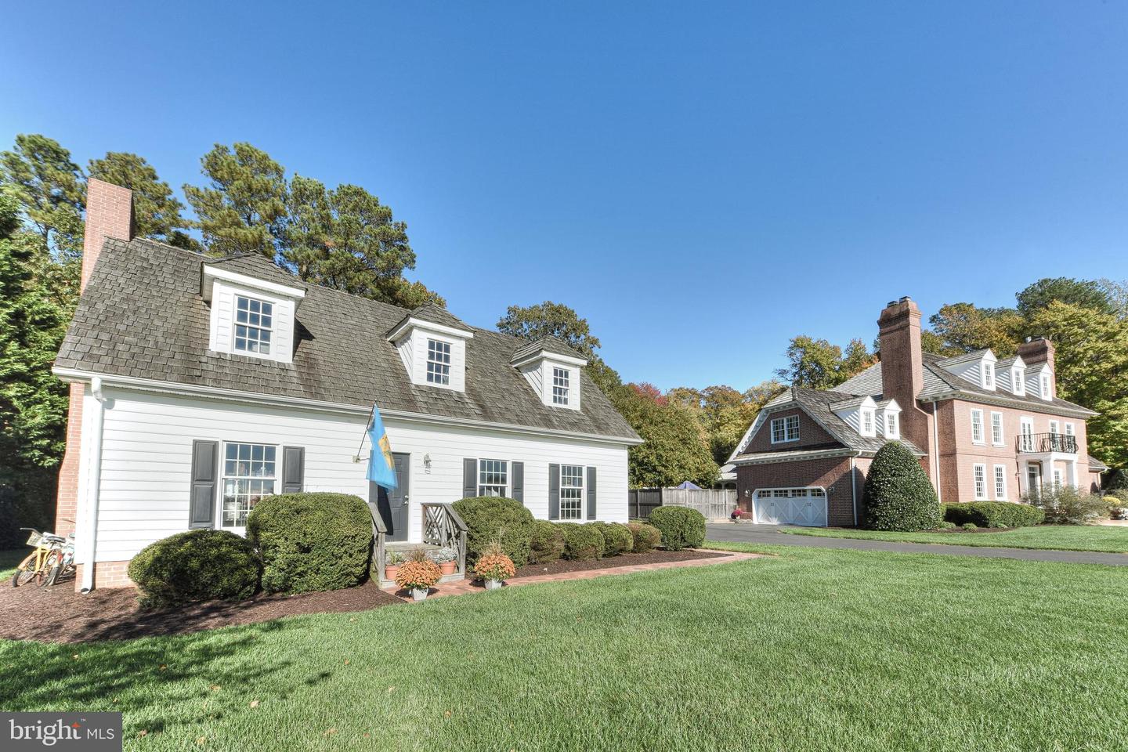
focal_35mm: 14
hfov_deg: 104.3
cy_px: 376
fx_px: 439
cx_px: 564
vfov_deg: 81.2
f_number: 22
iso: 100
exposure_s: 1/40
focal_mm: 14
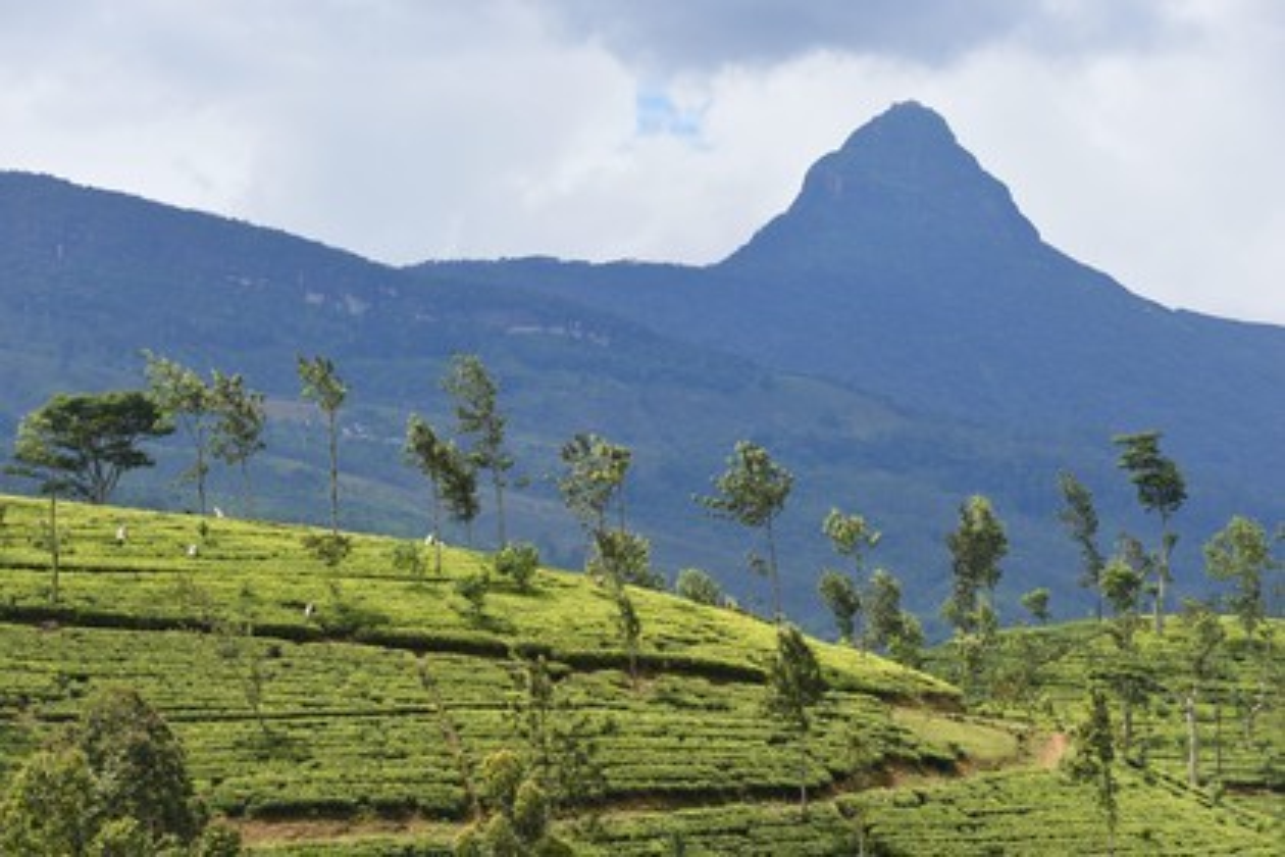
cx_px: 642
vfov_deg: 10.2
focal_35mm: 135
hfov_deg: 15.2
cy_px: 428
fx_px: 4818
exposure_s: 1/250
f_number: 10
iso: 200
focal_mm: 135
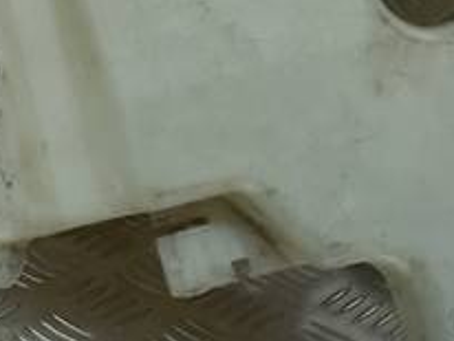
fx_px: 1628
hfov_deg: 15.1
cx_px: -156
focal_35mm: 124
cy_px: 26
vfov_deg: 11.9
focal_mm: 4.6
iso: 64
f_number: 1.8
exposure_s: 1/50
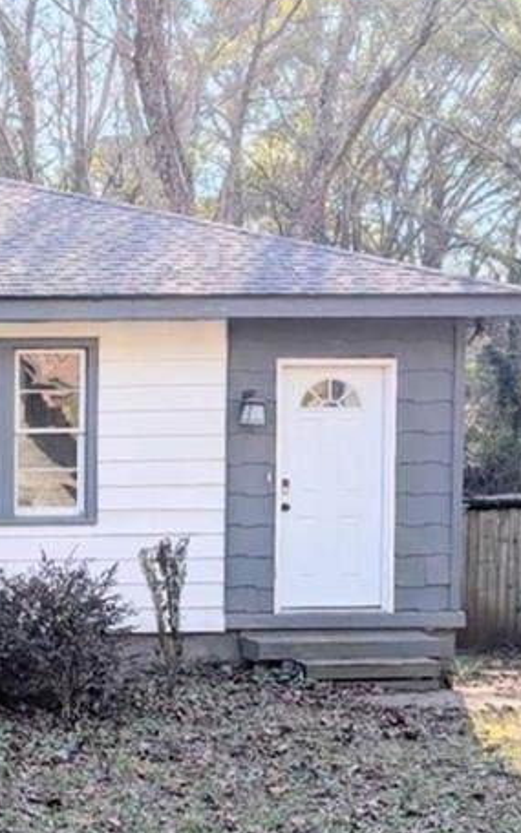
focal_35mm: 57
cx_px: -150
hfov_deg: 20.8
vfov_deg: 35.6
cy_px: 499
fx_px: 1295
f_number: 1.68
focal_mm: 6.9
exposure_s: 1/9346
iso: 19
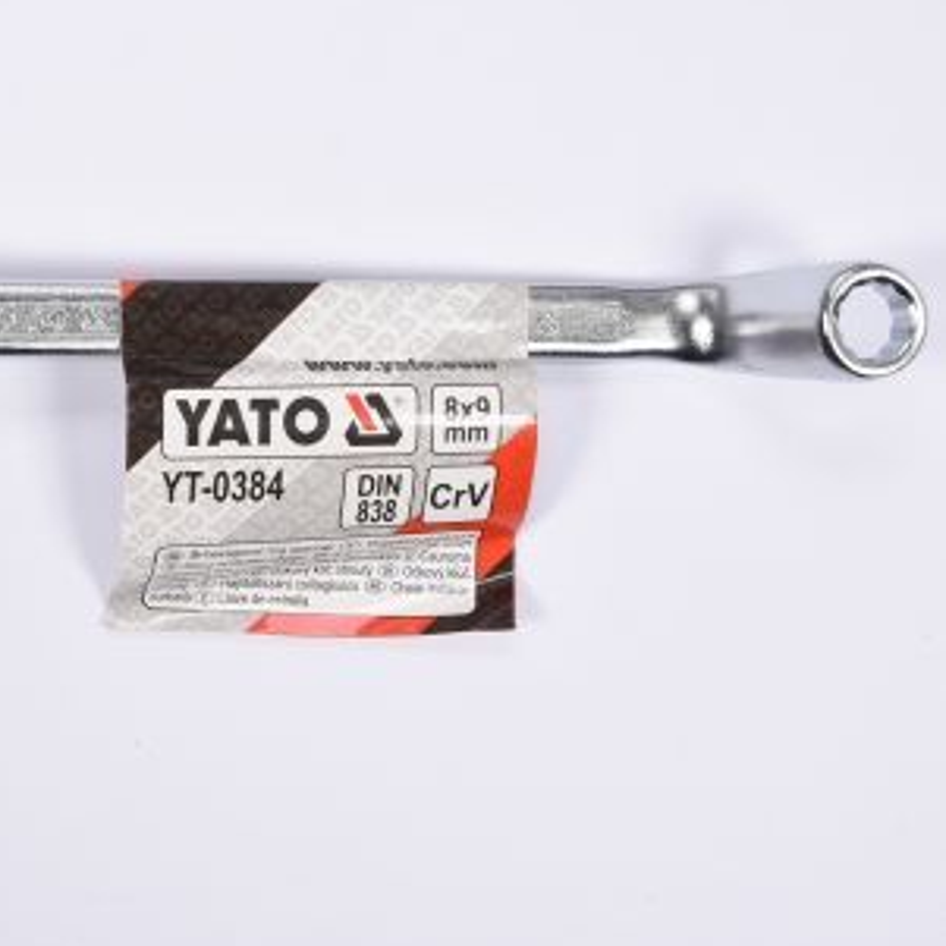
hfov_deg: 14.9
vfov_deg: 15.0
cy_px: 405
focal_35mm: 116
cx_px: 90
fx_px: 3587
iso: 250
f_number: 16
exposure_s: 1/125
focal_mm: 50
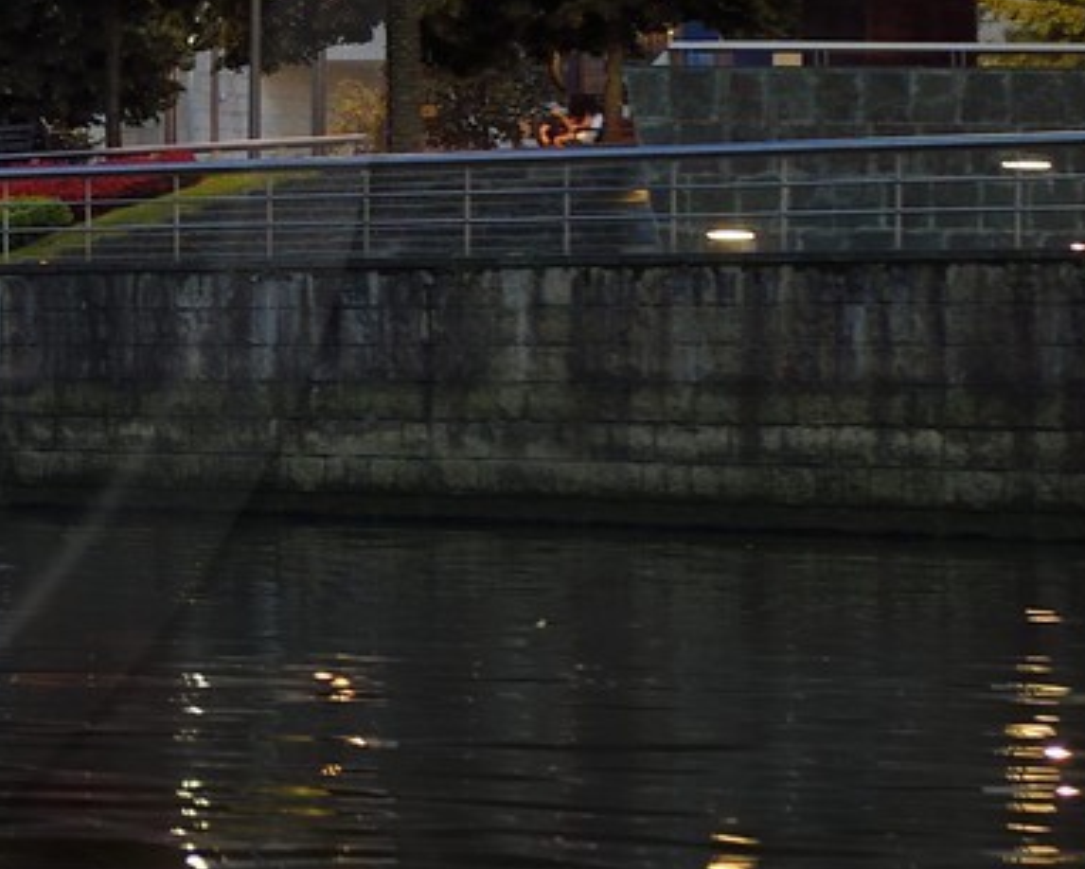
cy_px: -65
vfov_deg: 7.1
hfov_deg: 8.6
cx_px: -781
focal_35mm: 216
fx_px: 6940
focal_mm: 55
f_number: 4
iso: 1600
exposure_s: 1/40
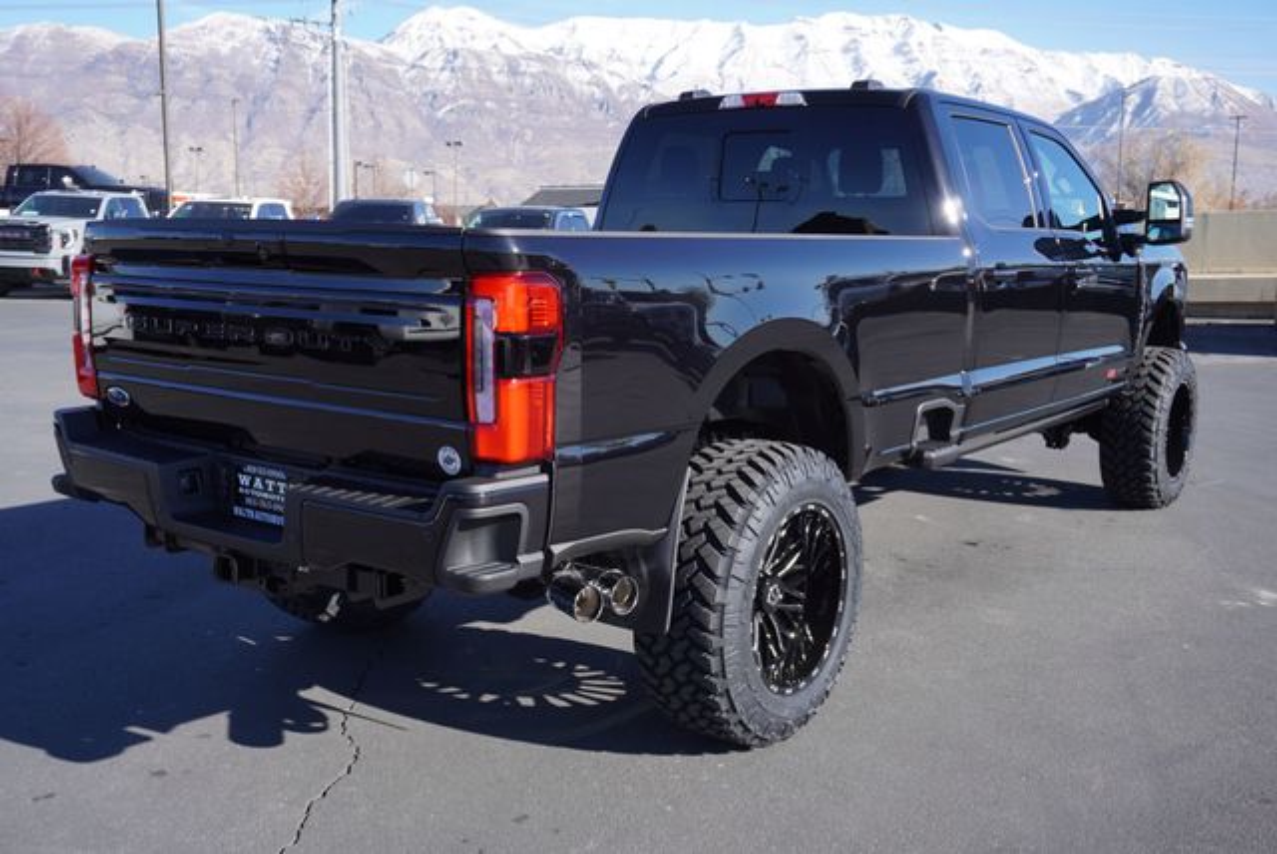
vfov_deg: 36.9
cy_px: 427
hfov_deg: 53.1
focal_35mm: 36
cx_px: 638
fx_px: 1278
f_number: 5.6
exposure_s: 1/250
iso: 100
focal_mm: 24
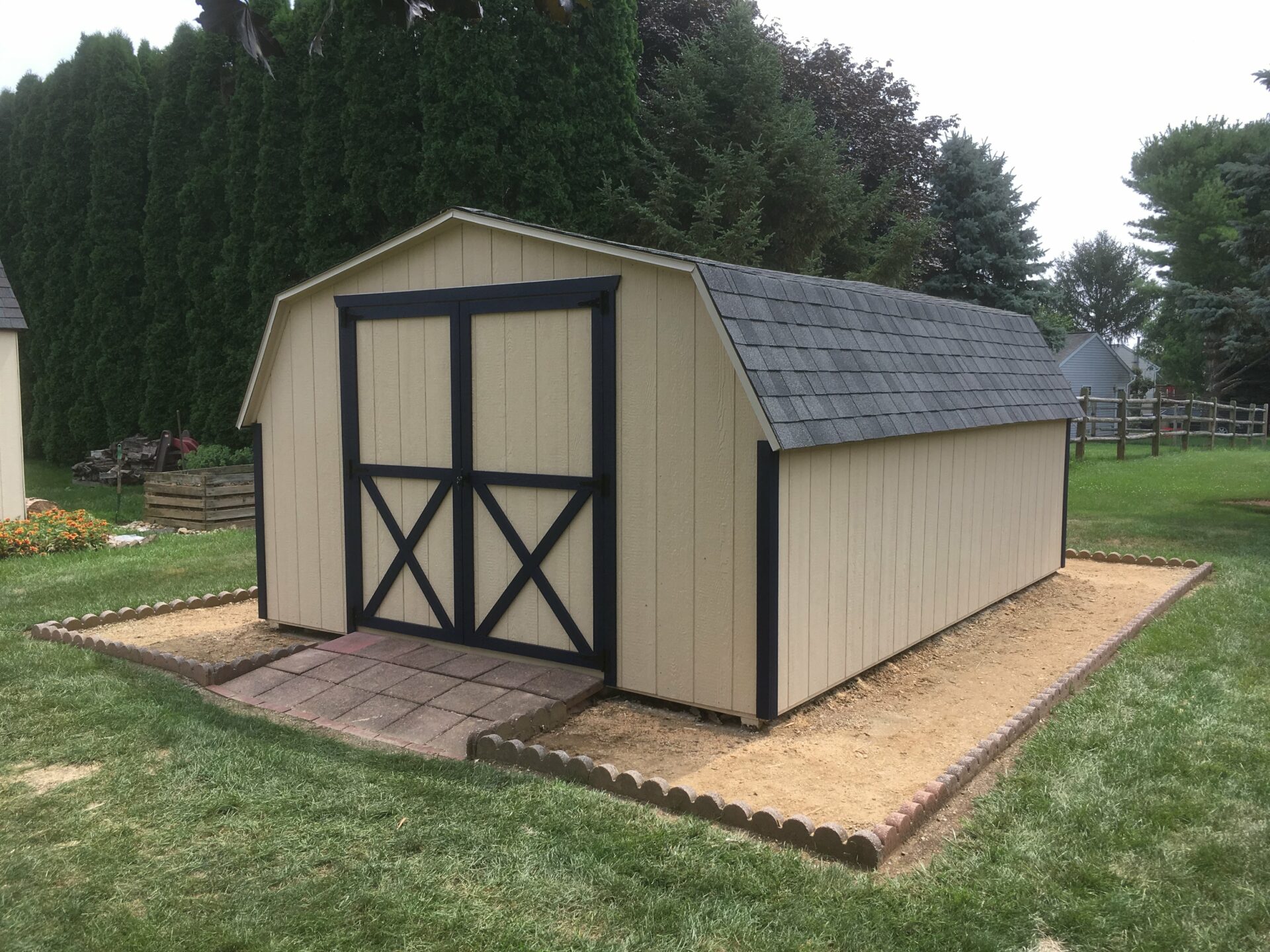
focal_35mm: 29
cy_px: 476
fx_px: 1064
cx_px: 635
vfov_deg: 48.2
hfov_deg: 61.7
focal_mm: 4.15
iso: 25
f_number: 2.2
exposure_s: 1/732
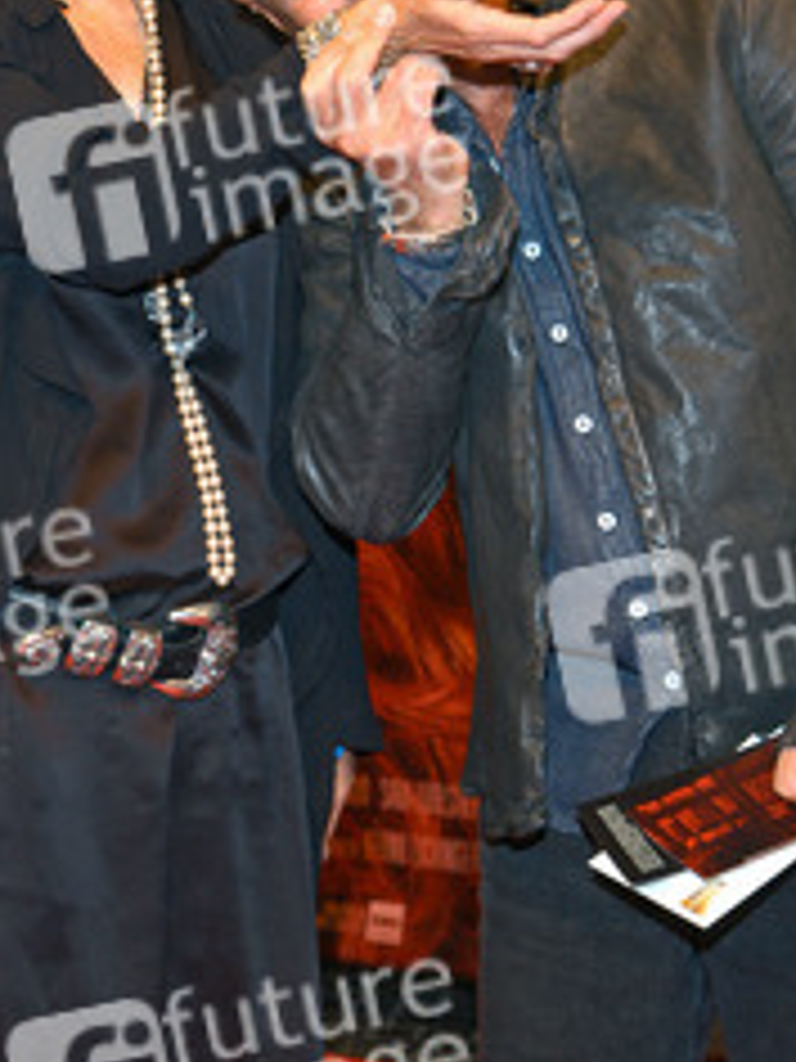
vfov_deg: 17.9
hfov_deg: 13.5
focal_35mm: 110
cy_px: 392
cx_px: 369
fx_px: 3367
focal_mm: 45
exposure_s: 1/100
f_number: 5.6
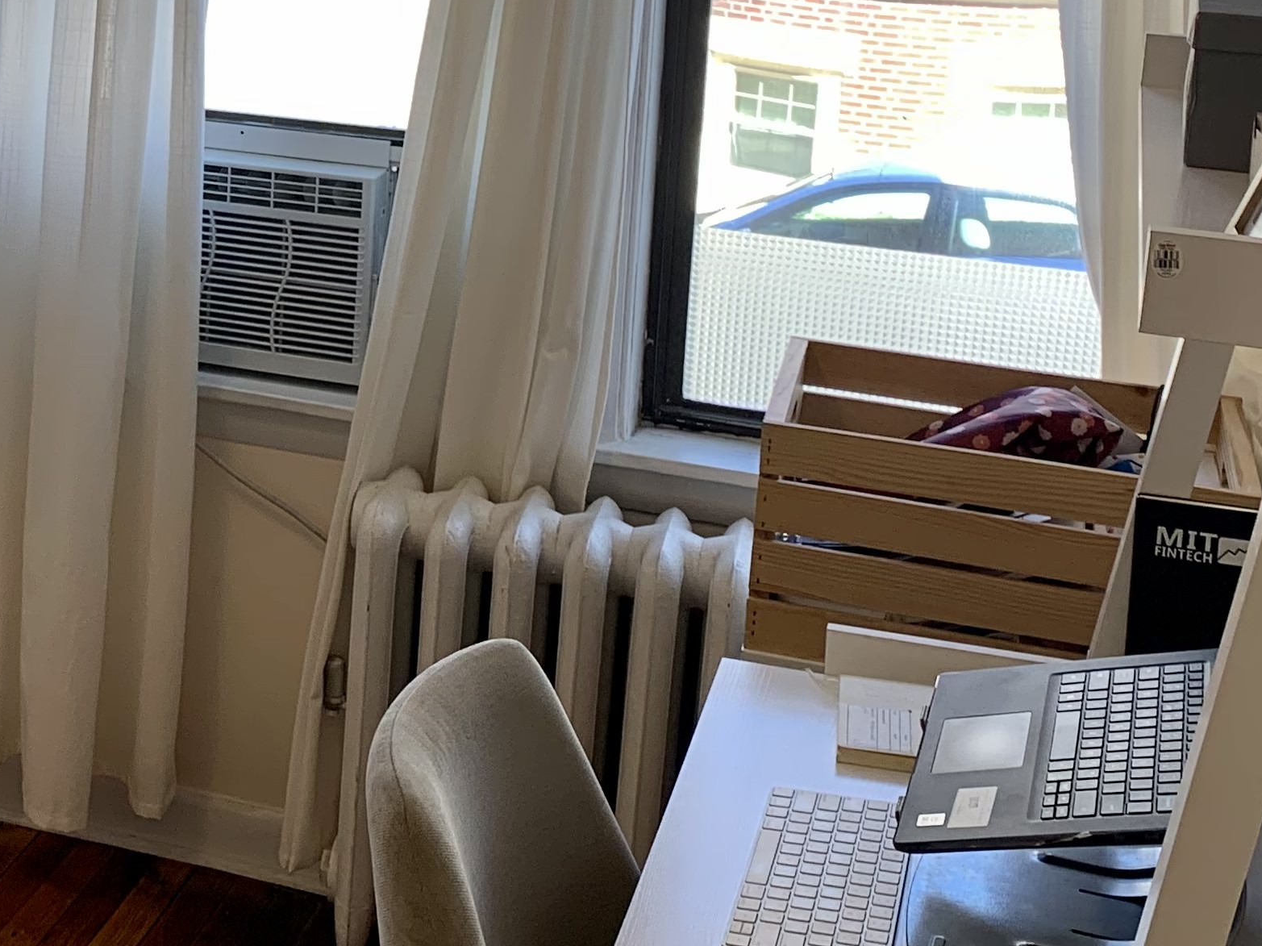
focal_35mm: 67
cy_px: 23
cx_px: 15
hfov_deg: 27.4
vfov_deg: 21.2
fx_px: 2442
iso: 25
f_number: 1.8
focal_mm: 4.25
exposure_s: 1/120
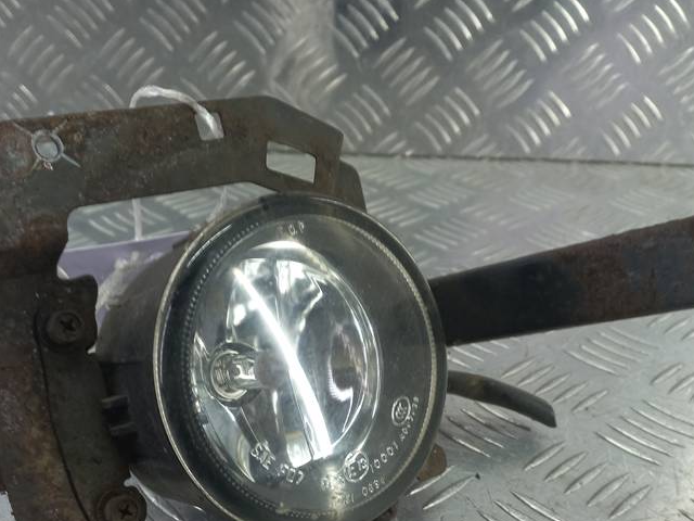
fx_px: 802
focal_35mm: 40
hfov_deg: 46.7
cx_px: 310
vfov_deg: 35.1
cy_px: 396
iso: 64
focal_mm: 4.6
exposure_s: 1/50
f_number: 1.8
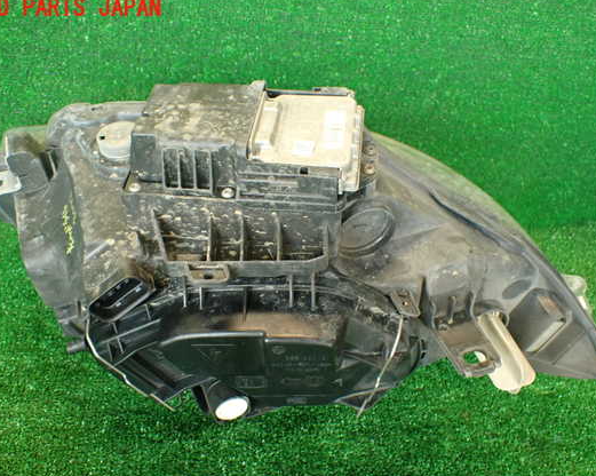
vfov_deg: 41.1
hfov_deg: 50.3
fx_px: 635
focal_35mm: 36
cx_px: 296
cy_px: 252
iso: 200
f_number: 2.4
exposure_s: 1/30
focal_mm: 5.79
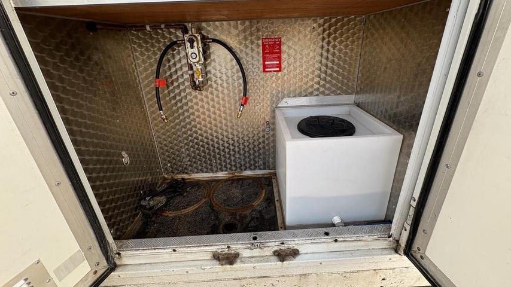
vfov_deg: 66.8
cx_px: 262
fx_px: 217
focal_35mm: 16
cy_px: 127
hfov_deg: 99.4
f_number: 2.2
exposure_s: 1/99
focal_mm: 2.22
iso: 40
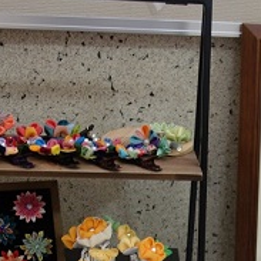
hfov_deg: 20.6
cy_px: 275
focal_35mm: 83
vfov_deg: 20.1
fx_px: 708
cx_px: 221
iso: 250
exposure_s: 1/30
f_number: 1.8
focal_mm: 10.4
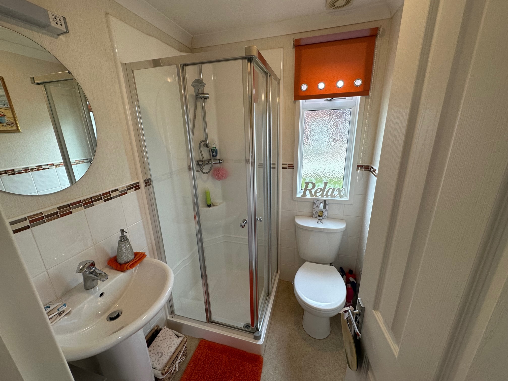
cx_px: 254
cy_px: 190
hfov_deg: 102.1
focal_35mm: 14
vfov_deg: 85.7
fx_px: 205
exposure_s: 1/100
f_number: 2.2
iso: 100
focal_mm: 2.22
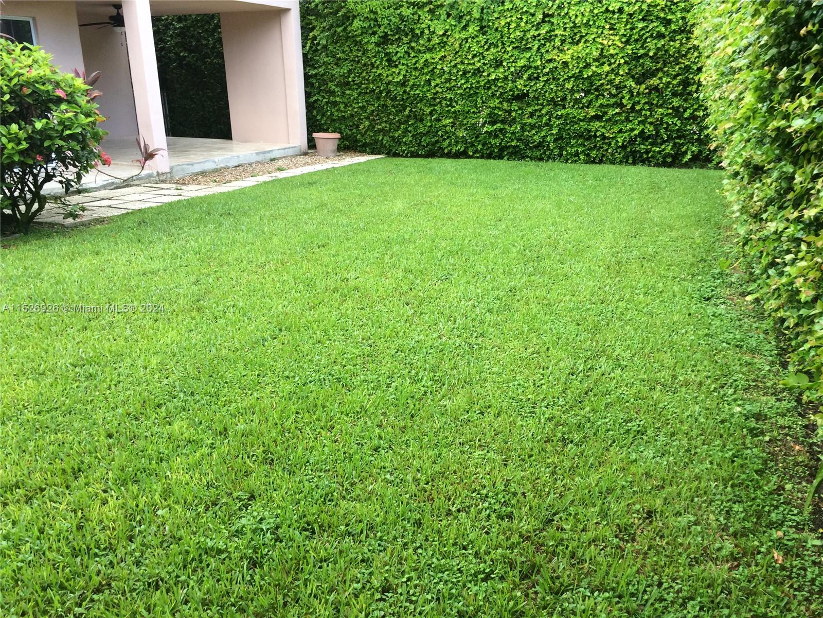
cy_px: 309
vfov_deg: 48.2
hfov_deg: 61.7
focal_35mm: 29
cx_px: 412
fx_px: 689
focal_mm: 4.15
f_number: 2.2
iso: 64
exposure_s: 1/120
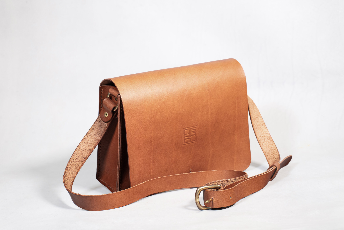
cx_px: 172
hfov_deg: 27.0
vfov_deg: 18.2
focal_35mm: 75
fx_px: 717
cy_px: 115
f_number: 5.6
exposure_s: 1/40
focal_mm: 50
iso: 400
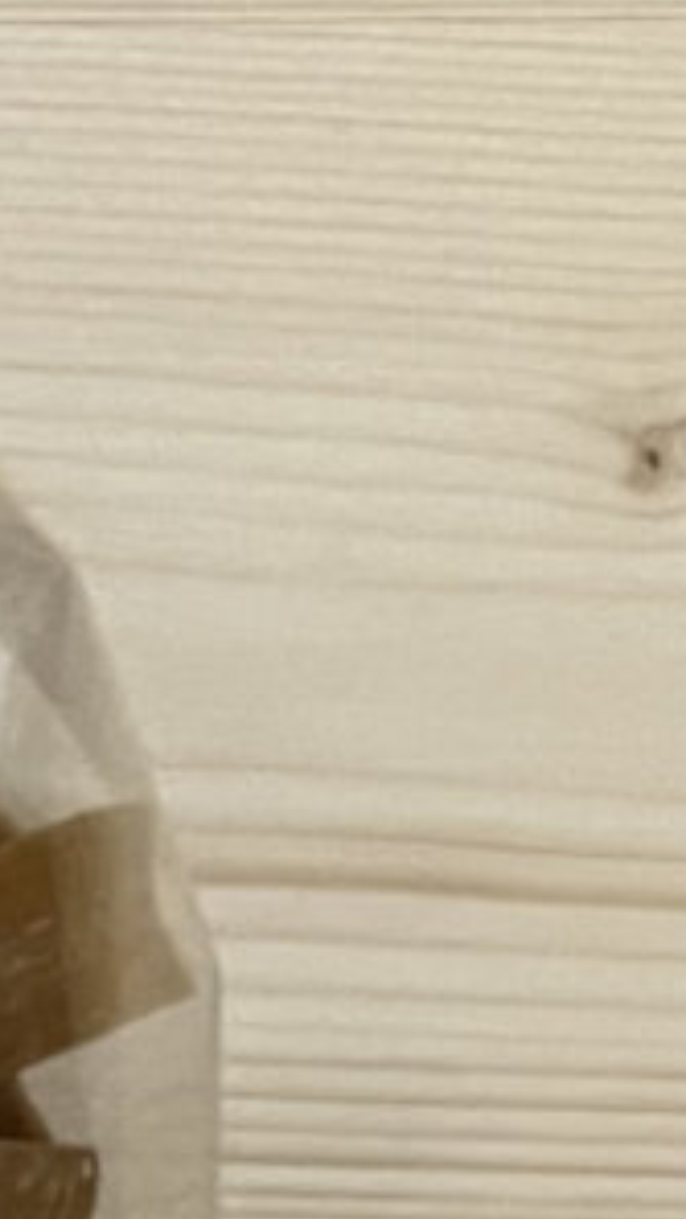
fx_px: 5919
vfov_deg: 10.7
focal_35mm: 183
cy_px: 2500
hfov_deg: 6.4
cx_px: -739
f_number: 1.5
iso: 500
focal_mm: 5.7
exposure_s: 1/33
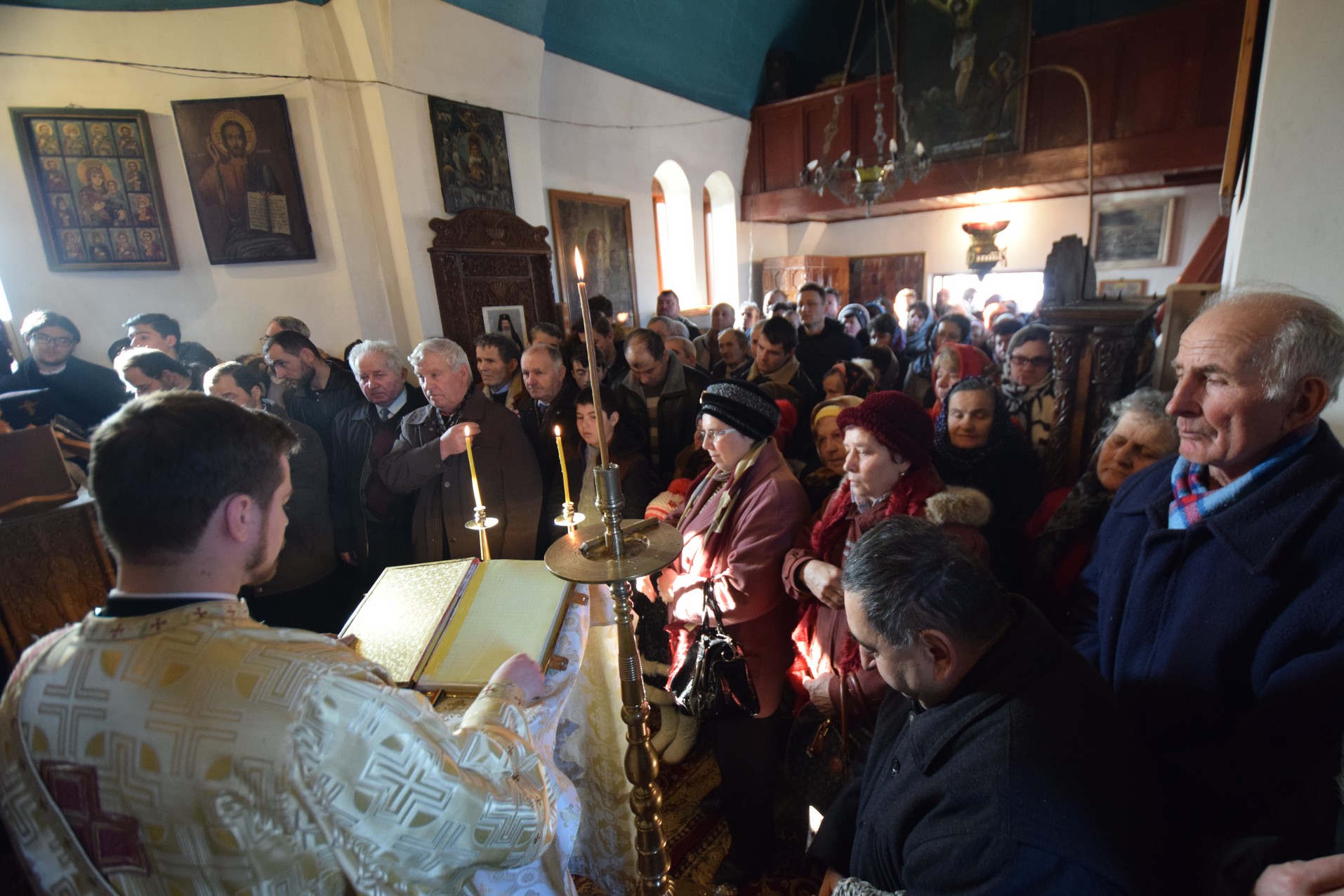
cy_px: 448
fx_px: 560
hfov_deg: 100.4
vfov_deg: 77.3
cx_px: 672
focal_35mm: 15
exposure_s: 1/80
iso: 1600
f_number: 3.5
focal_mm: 10
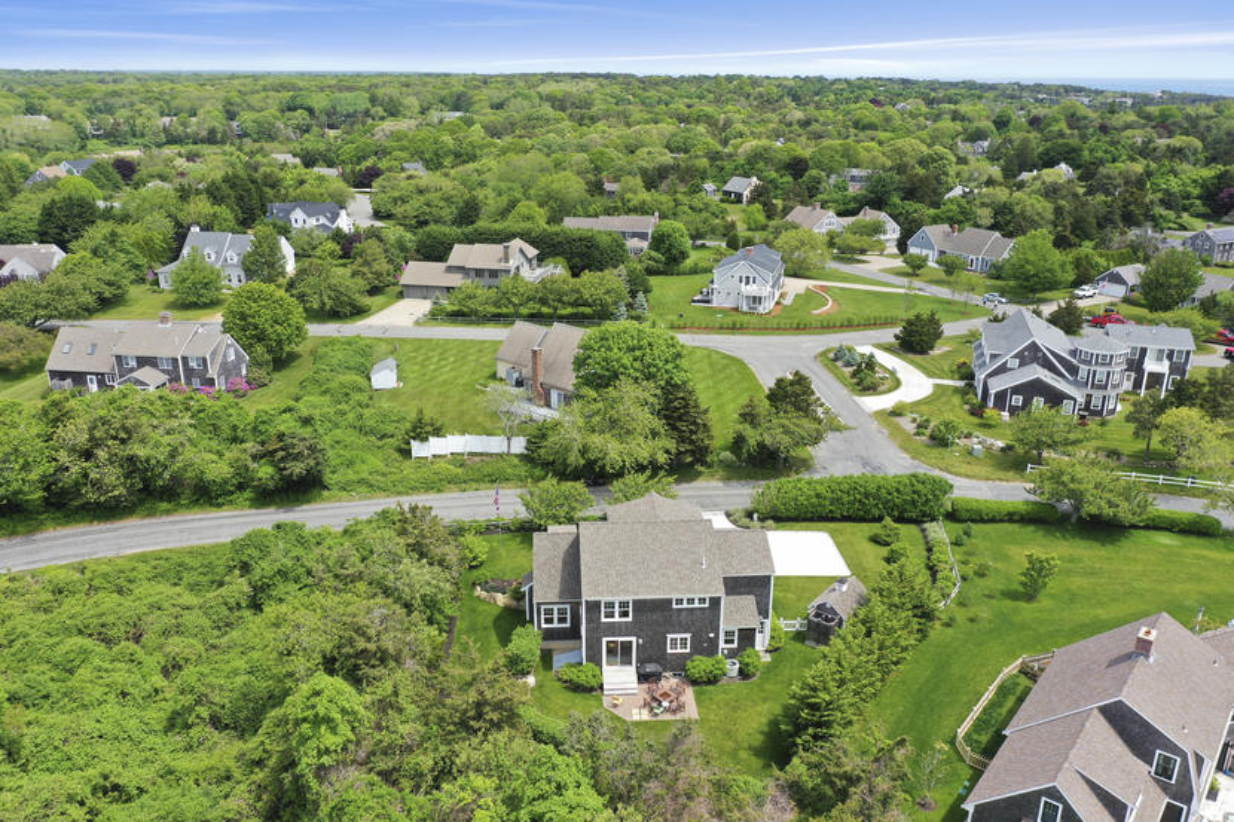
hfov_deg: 65.5
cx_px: 617
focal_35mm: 28
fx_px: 960
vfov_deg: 46.4
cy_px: 411
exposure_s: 1/120
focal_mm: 10.26
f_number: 4
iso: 100
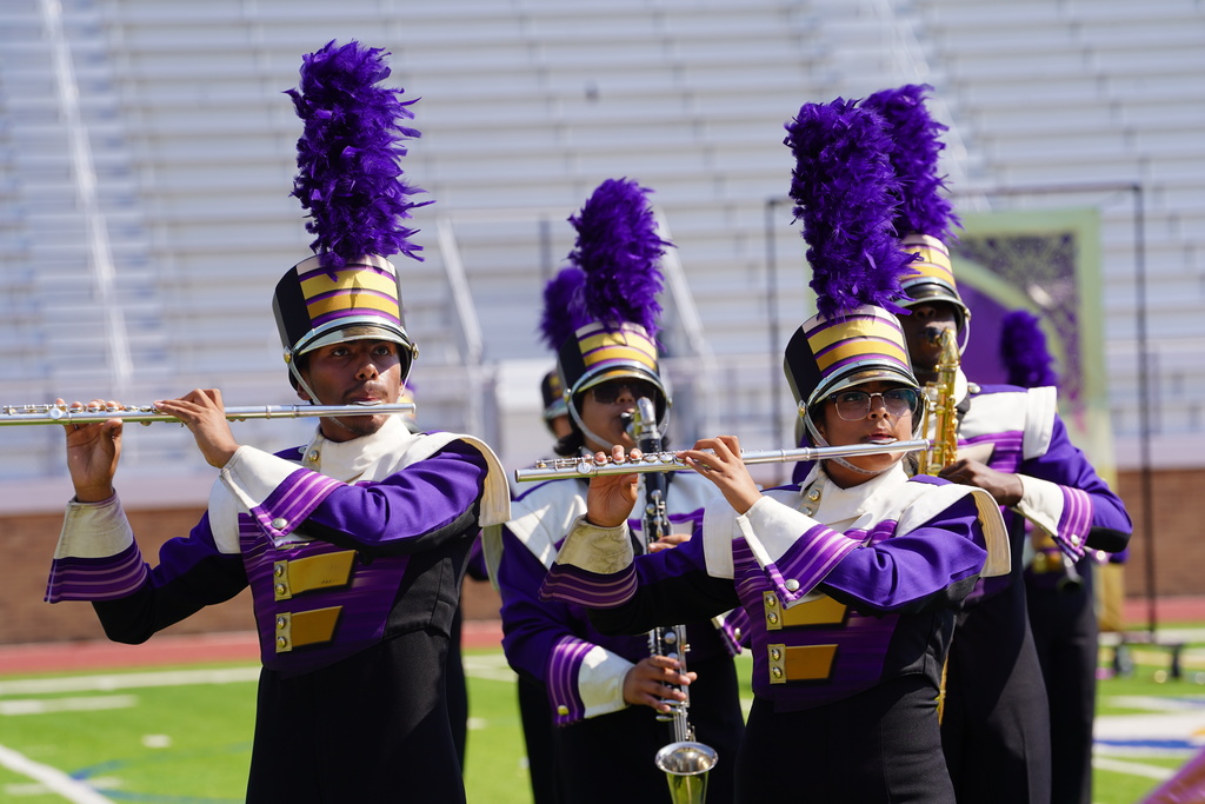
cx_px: 602
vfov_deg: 6.9
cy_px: 402
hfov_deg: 10.4
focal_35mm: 198
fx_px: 6628
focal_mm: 198
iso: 100
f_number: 7.1
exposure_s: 1/250
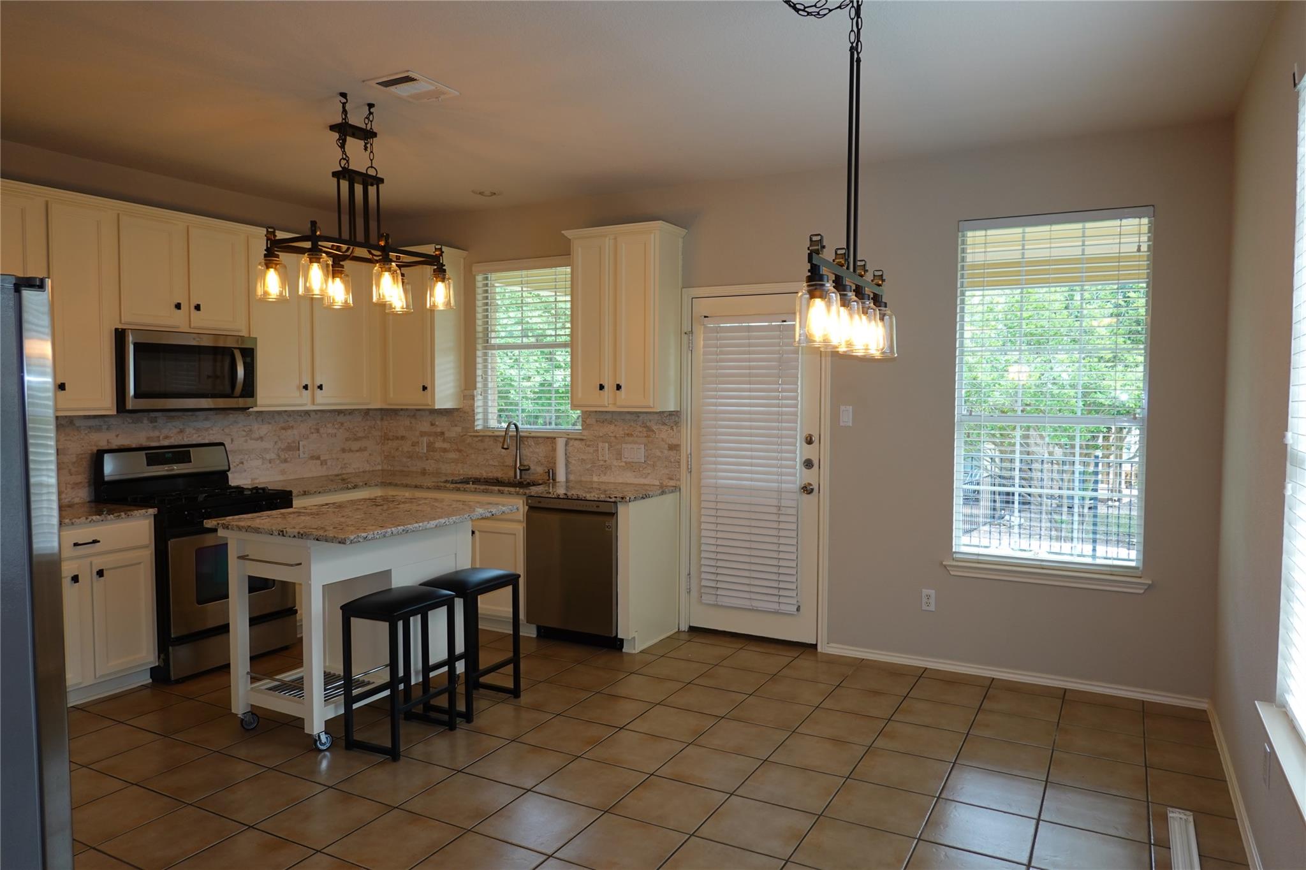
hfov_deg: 73.7
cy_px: 435
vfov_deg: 53.1
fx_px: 871
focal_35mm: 24
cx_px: 653
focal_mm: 9
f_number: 2.8
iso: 100
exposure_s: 1/50
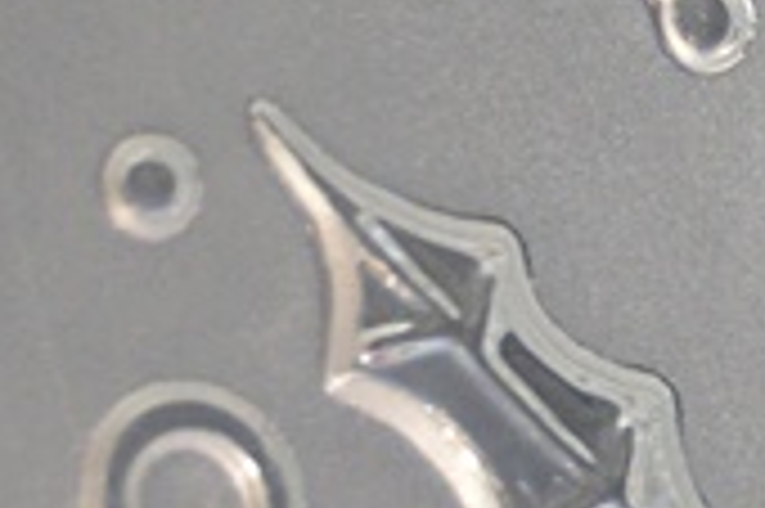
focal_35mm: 353
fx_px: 7494
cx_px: 1305
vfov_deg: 3.9
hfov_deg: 5.8
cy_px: -115
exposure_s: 1/60
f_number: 5
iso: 1000
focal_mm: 40
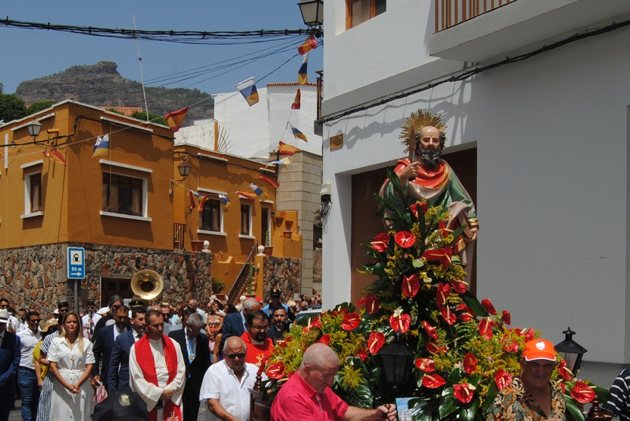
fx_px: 499
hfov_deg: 64.5
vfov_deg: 45.8
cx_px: 315
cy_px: 210
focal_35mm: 28
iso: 100
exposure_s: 1/200
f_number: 11
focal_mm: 19
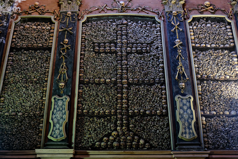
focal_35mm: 38
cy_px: 80
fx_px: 251
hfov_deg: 50.7
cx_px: 119
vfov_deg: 35.1
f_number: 4
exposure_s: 1/2.5
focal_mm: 25.4
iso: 800
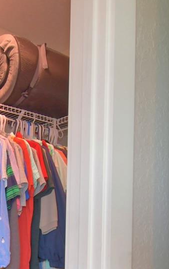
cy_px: 227
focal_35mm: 45
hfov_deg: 26.9
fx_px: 331
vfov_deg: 41.7
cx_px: -3
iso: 200
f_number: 4.5
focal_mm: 10
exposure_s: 1/30
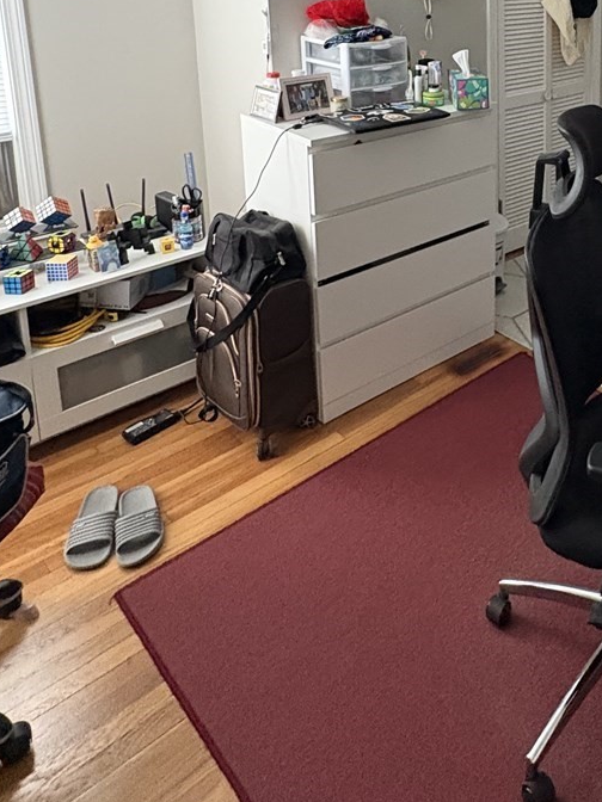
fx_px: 742
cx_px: 538
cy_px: 90
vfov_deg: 50.7
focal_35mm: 32
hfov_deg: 40.9
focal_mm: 2.22
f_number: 2.2
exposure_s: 1/60
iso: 1000
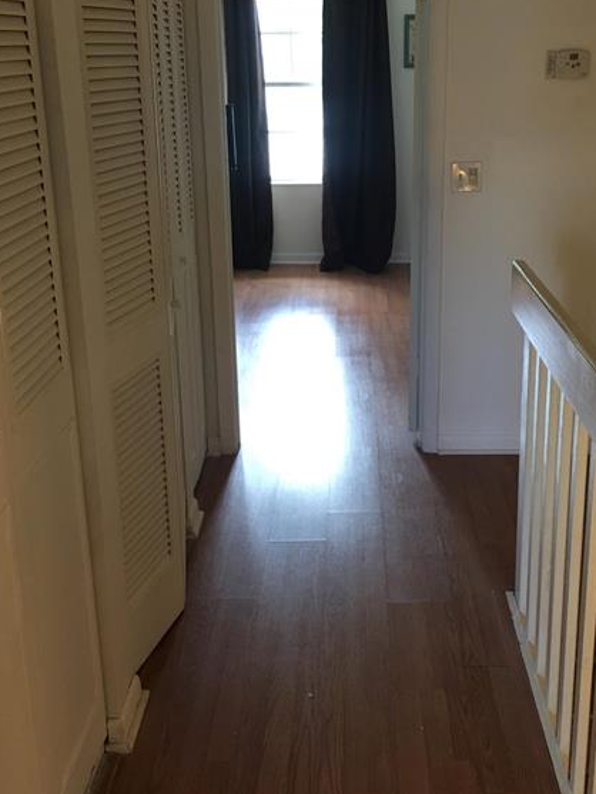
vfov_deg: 46.6
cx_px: 344
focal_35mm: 40
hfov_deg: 35.9
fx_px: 918
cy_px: 335
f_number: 2.2
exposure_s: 1/15
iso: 40
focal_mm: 4.15
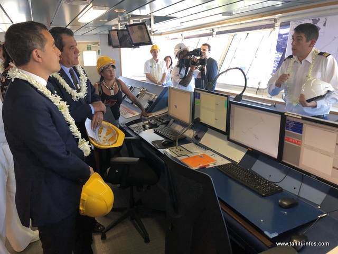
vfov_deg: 49.7
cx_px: 169
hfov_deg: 63.4
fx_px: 273
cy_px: 127
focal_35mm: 28
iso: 40
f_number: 1.8
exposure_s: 1/30
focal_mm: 3.99
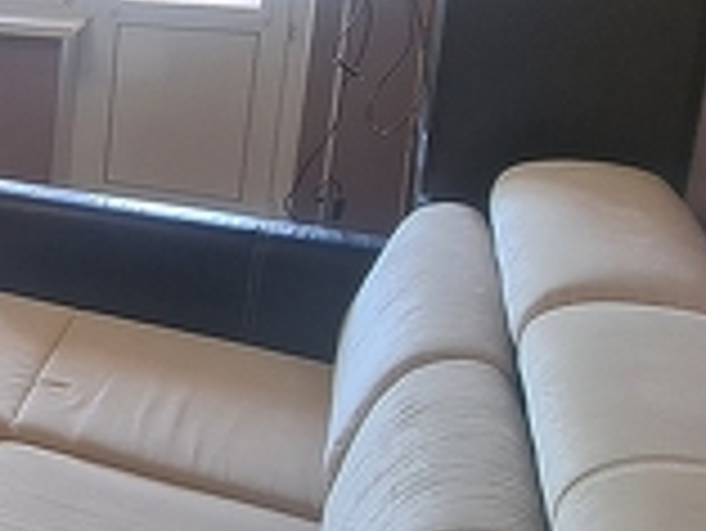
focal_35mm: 53
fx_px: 1082
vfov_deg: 26.7
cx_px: -535
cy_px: 68
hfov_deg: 22.6
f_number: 2.2
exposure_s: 1/50
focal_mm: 2.2
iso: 160
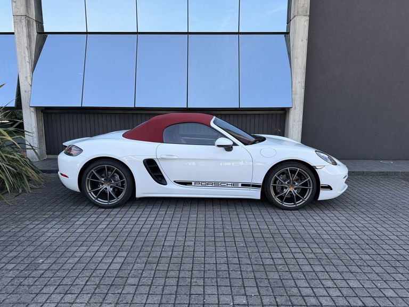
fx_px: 284
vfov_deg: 56.8
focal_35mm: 24
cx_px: 204
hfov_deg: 71.6
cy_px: 154
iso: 80
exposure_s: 1/1032
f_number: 1.78
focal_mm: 6.76
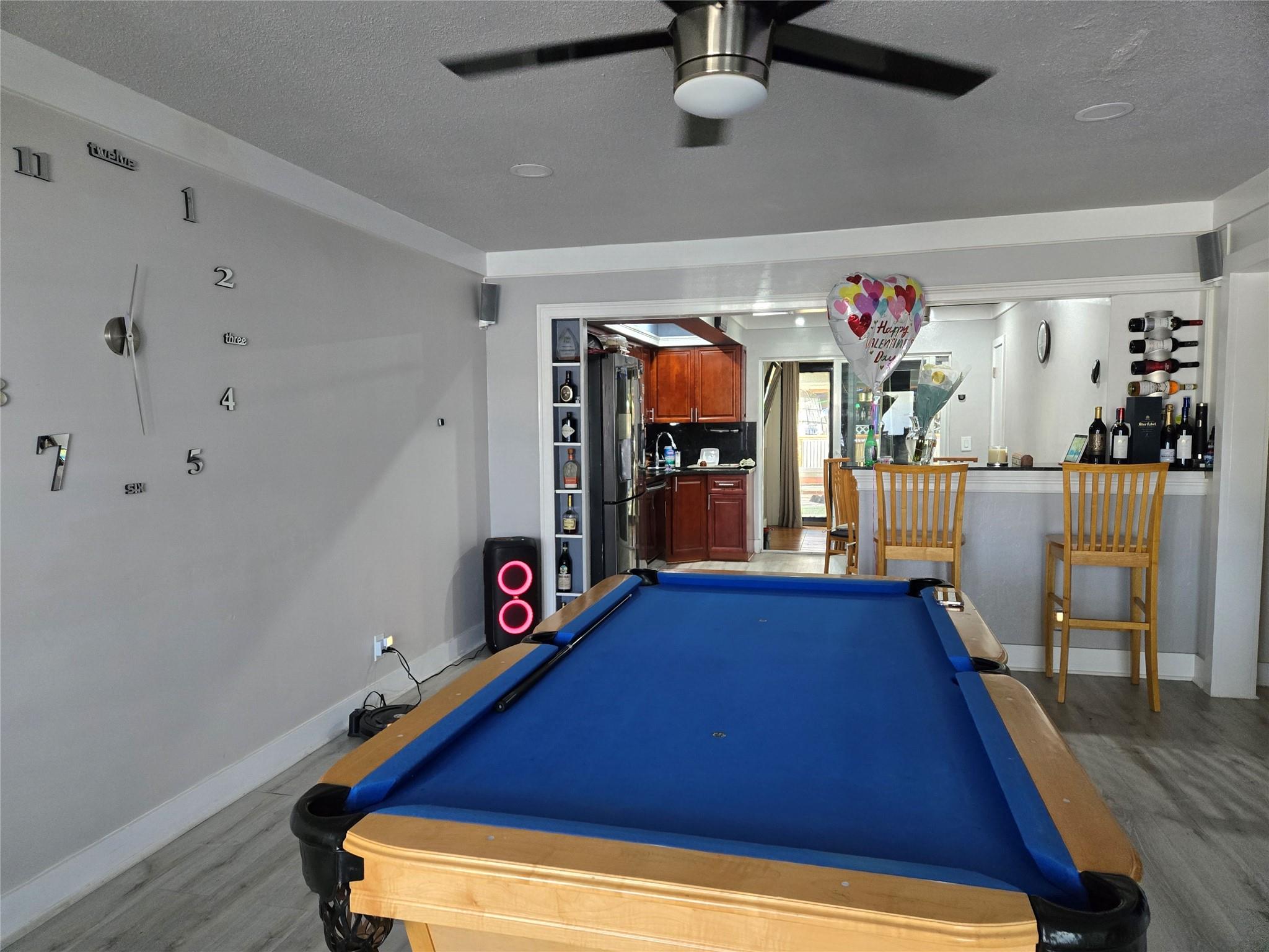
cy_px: 476
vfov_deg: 58.9
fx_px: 843
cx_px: 634
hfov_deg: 73.9
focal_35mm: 23
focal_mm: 5.4
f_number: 1.8
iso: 1000
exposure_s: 1/120
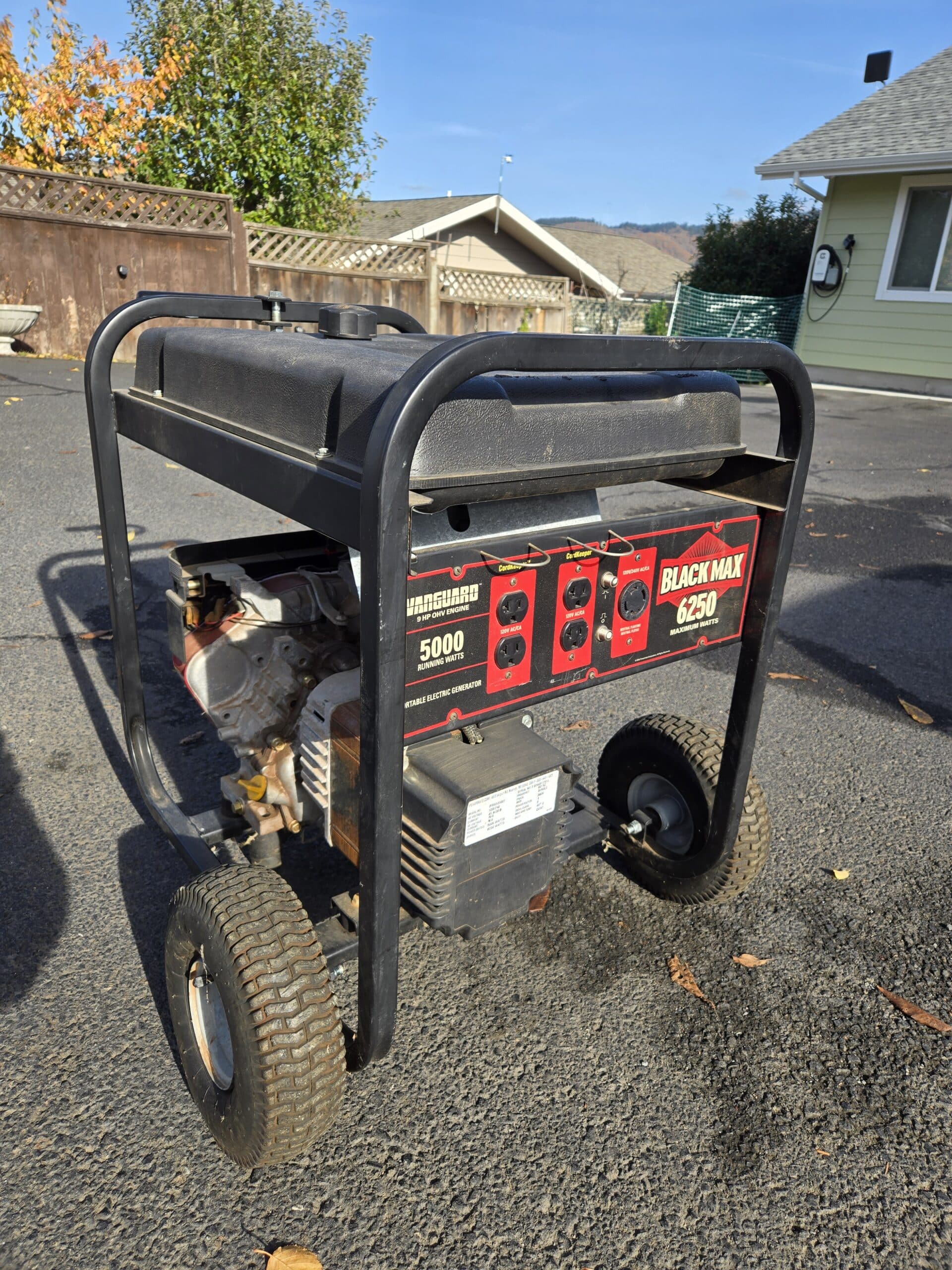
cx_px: 476
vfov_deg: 73.9
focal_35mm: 23
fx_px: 843
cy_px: 635
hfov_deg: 58.9
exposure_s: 1/994
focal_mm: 5.4
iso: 25
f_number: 1.8
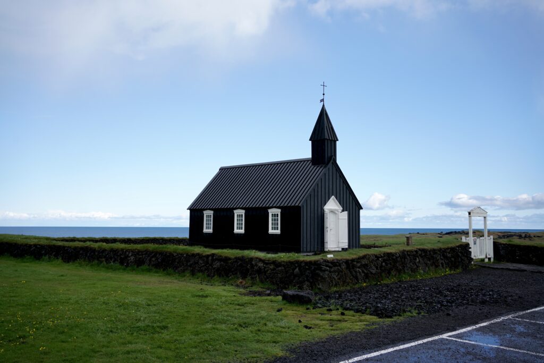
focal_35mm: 35
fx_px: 529
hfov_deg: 54.4
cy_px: 182
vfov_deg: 37.9
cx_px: 272
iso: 100
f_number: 5
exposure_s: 1/400
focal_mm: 35
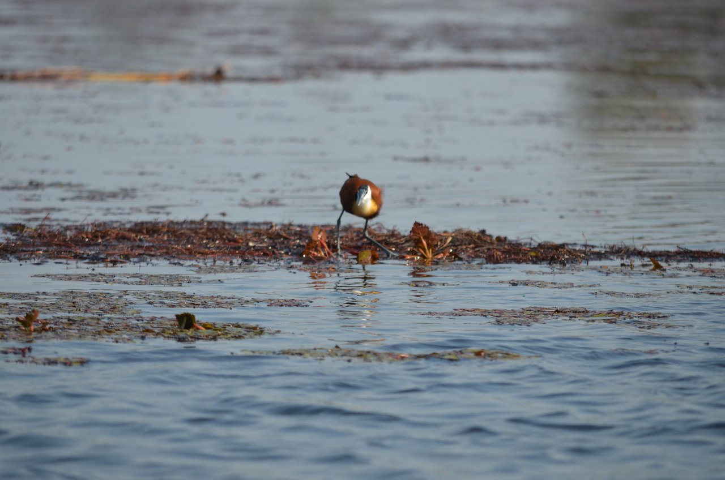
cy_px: 240
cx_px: 362
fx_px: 9044
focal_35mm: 450
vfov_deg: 3.0
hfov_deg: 4.6
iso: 200
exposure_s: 1/800
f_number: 7.1
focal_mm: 300
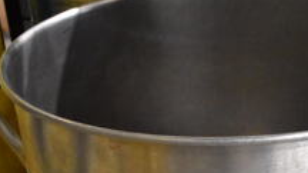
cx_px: 204
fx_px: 653
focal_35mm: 80
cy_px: 266
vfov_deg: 14.0
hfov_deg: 26.4
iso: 8000
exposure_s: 1/125
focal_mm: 18
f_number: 3.5
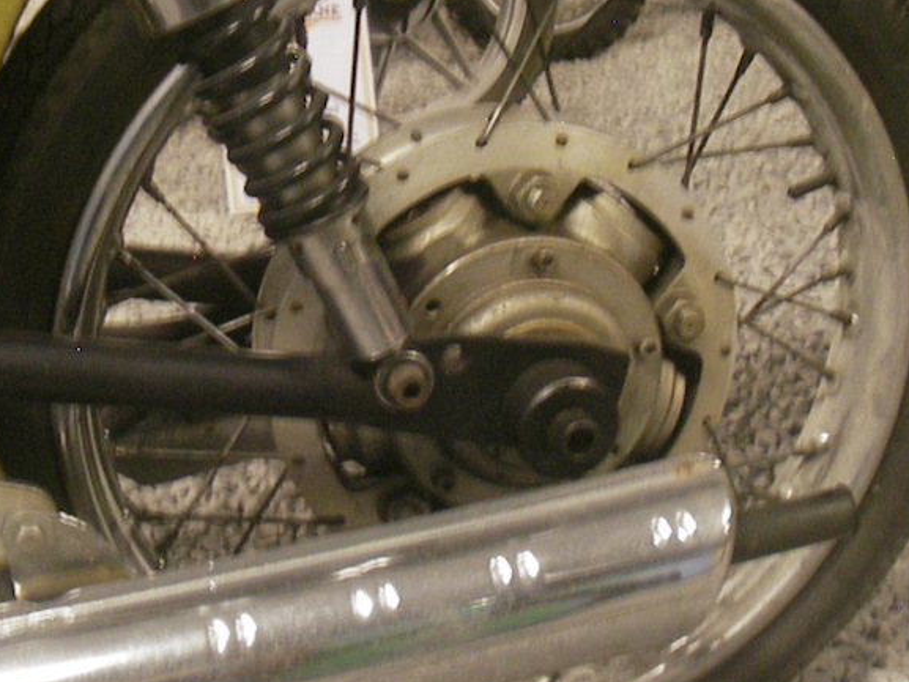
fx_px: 1471
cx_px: 433
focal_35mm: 56
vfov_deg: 26.1
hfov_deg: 34.3
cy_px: 321
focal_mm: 6.3
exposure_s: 1/4
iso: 200
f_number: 3.3
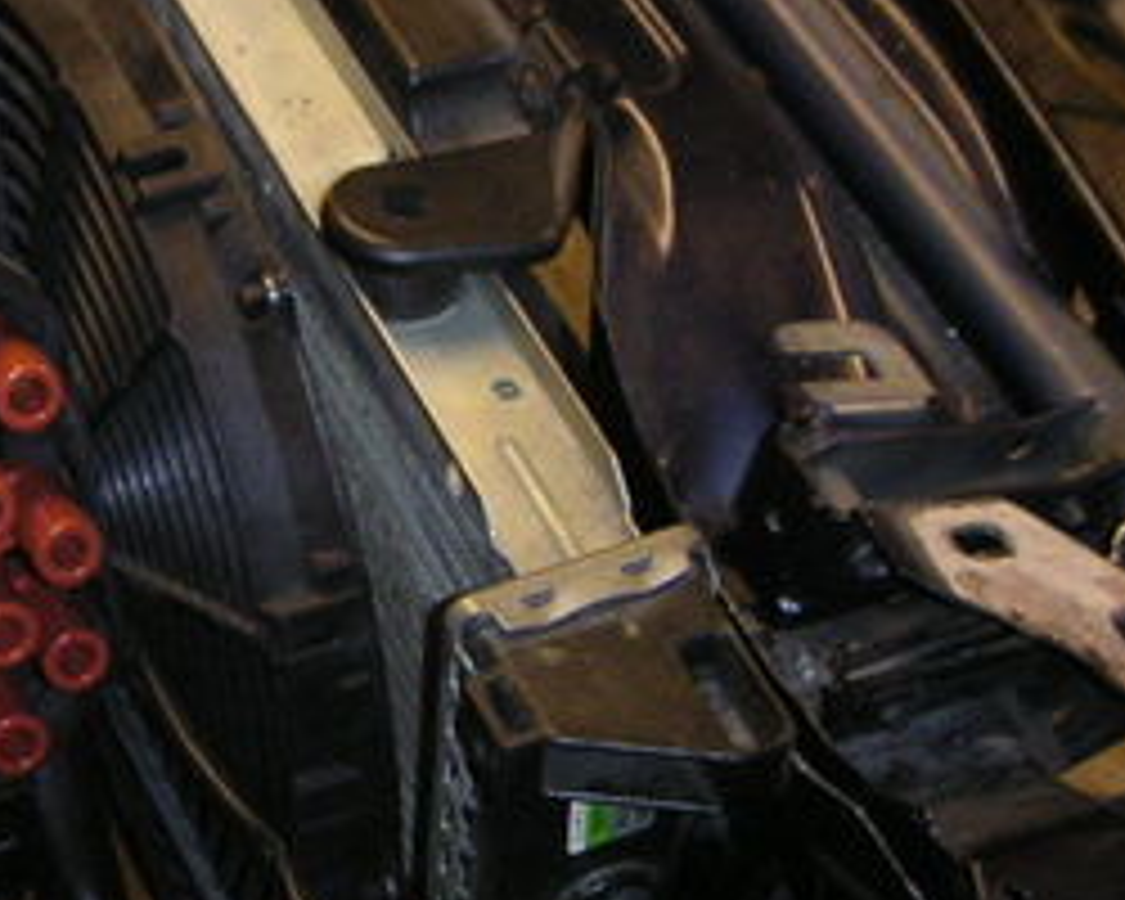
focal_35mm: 95
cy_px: 459
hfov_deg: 19.7
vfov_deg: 16.2
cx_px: 45
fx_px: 3163
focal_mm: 6
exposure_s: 1/45
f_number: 2.8
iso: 160
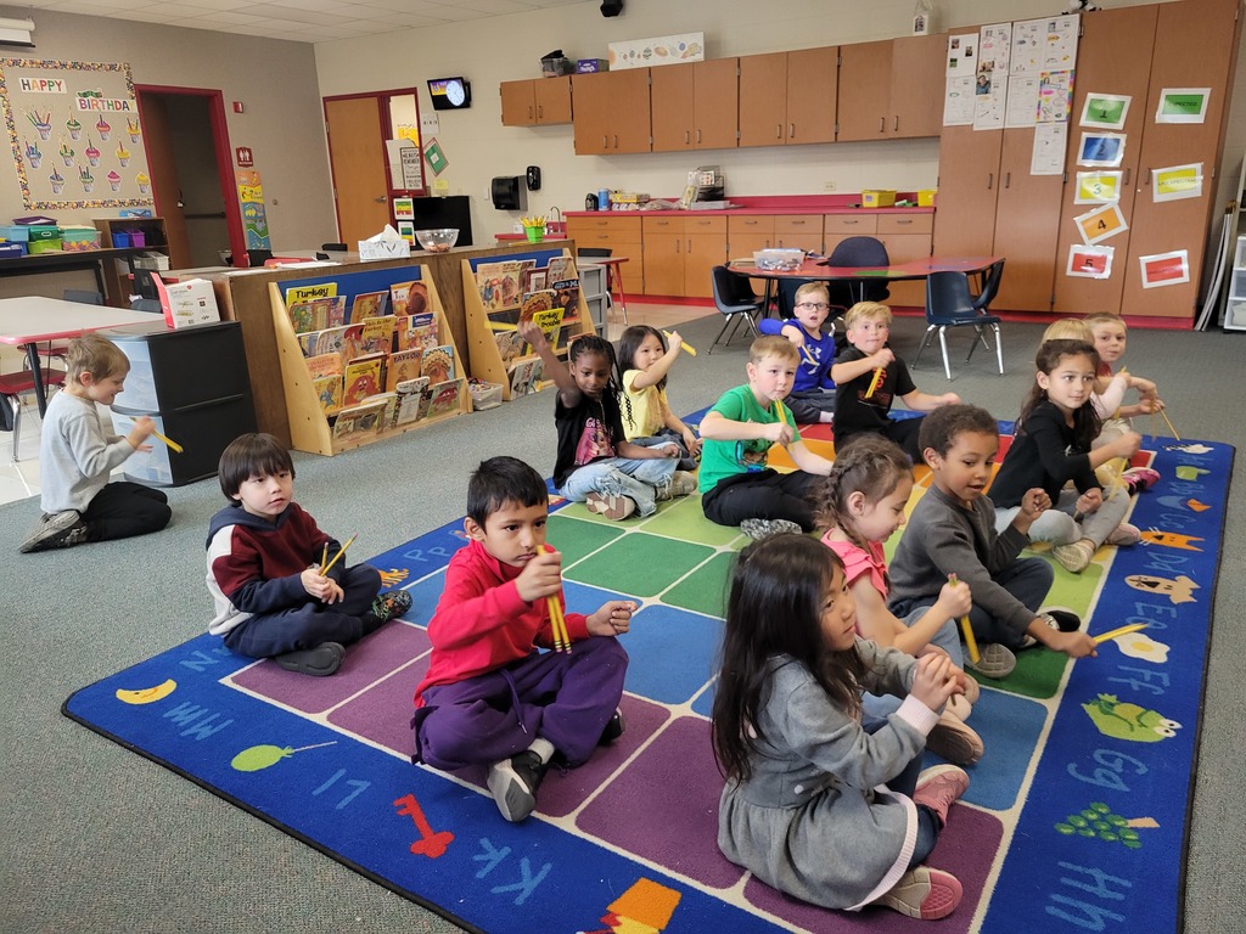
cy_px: 467
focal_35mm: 26
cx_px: 623
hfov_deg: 67.3
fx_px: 936
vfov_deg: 53.1
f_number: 1.8
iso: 250
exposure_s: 1/120
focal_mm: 5.4
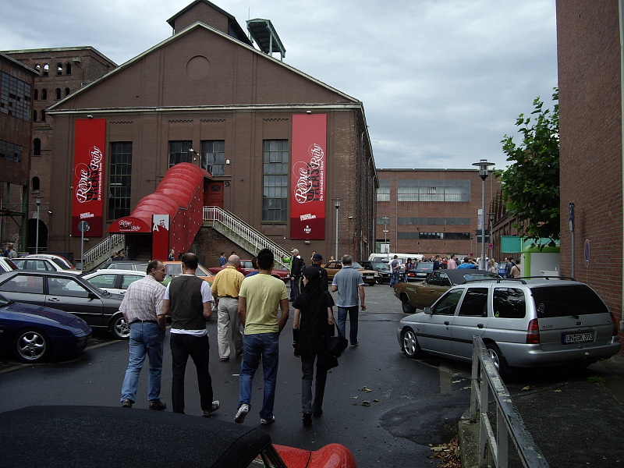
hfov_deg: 49.0
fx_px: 685
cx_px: 312
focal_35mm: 38
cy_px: 234
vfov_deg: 37.7
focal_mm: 7.9
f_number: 2.8
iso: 50
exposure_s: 1/200
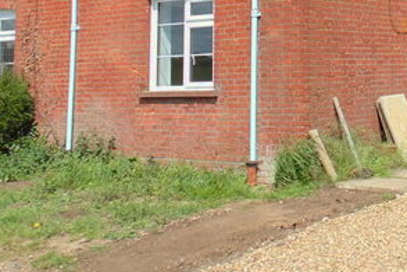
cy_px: -37
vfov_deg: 19.4
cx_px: 399
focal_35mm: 67
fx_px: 758
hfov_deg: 28.4
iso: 80
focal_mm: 4.8
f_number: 10
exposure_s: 1/100
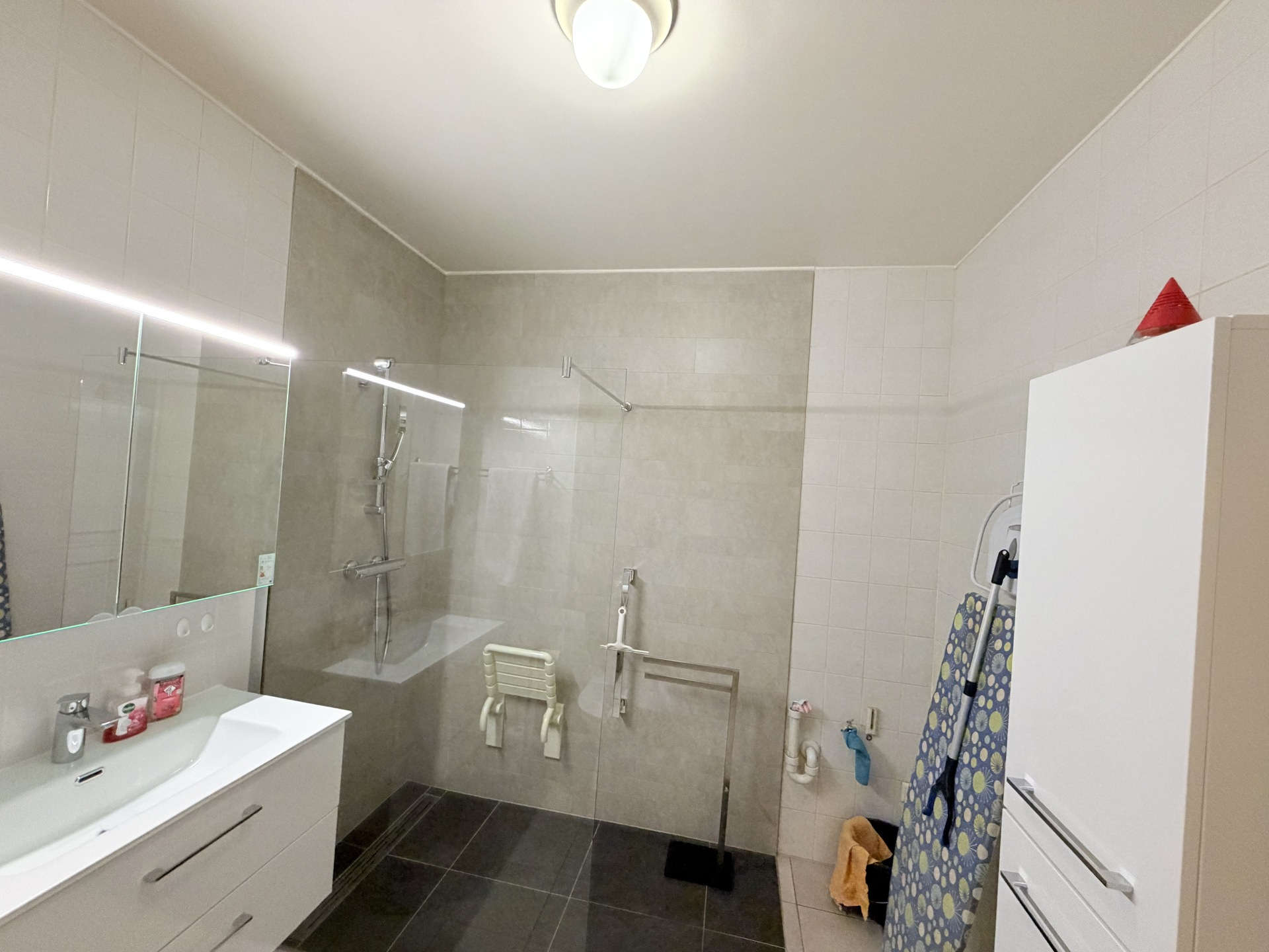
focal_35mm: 14
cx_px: 634
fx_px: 513
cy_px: 476
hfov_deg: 102.1
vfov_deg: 85.7
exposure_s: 1/50
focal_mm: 2.22
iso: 400
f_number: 2.2
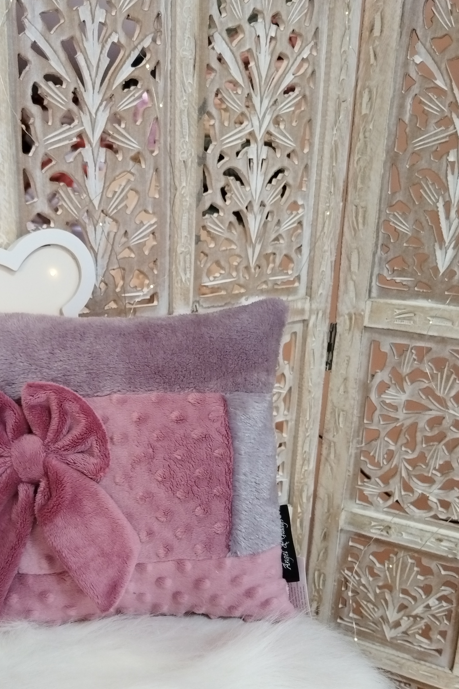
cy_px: 412
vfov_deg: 54.1
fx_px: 669
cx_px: 139
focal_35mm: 35
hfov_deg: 37.3
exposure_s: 1/33.3
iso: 1000
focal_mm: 4.95
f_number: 1.9
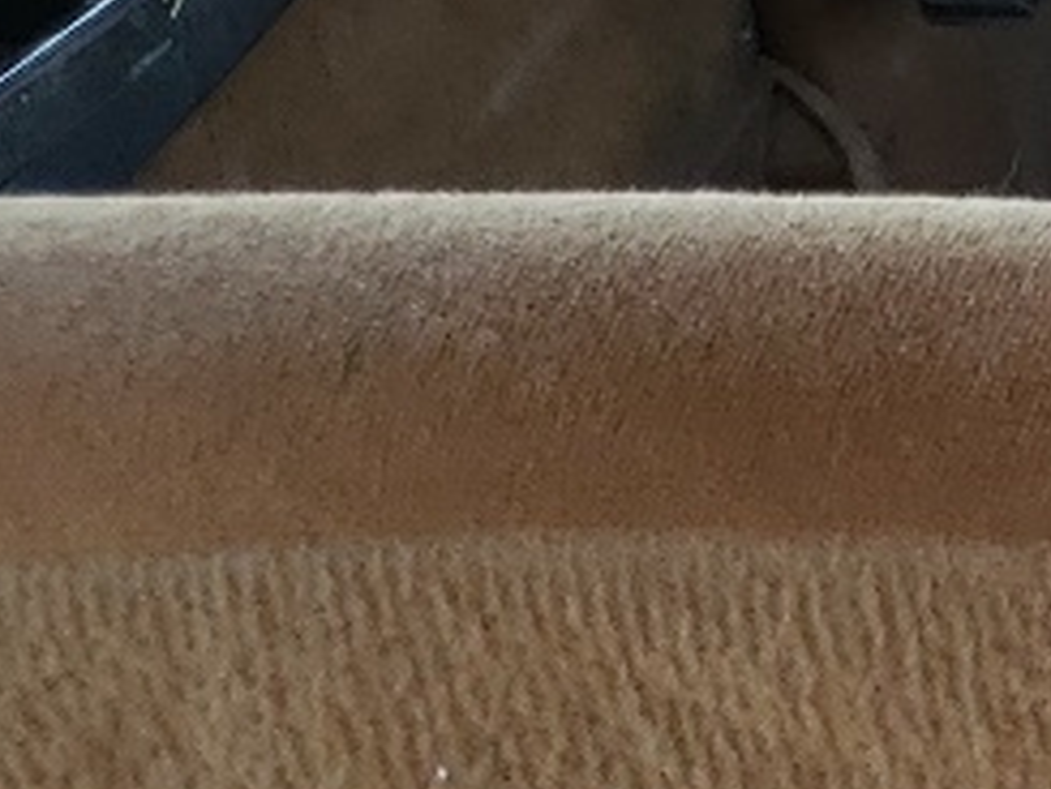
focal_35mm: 170
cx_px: 2951
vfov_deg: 8.7
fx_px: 5164
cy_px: 750
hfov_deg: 9.5
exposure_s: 1/141
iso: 50
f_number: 1.5
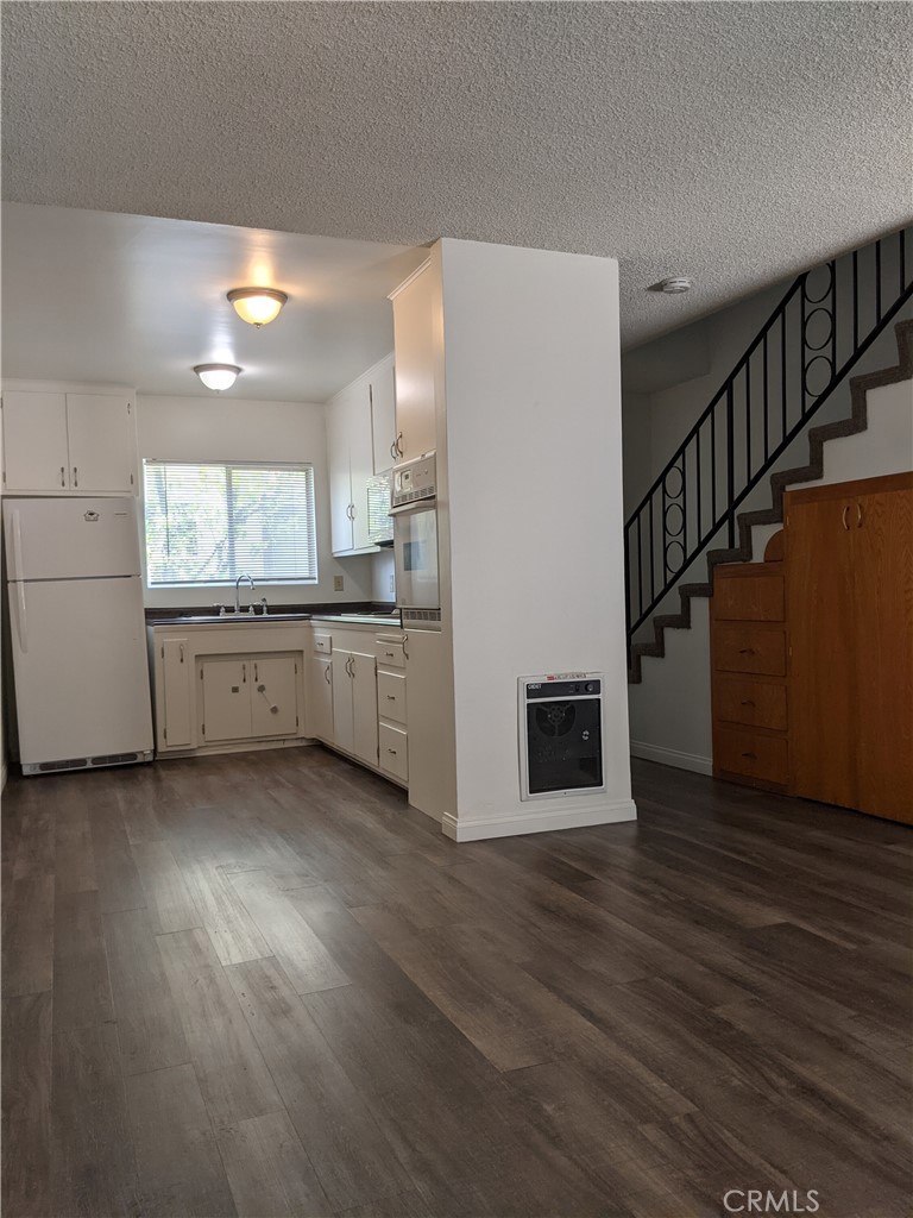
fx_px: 950
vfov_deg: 65.3
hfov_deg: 51.4
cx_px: 456
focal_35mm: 27
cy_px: 609
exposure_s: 1/120
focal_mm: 4.44
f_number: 1.8
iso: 59
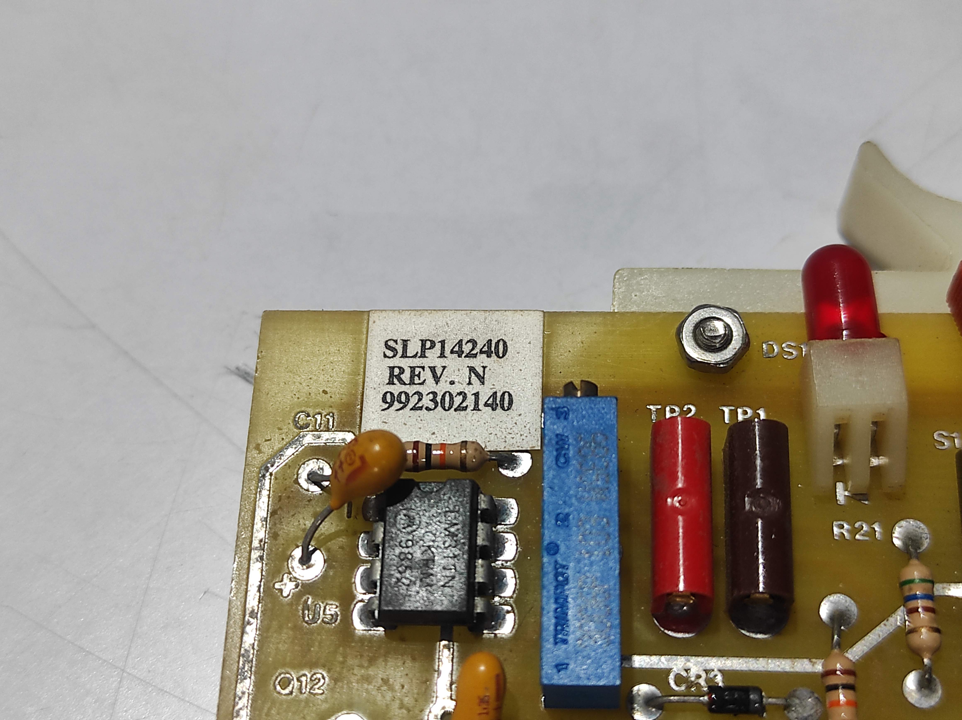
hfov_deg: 69.4
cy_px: 360
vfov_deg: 54.8
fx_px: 694
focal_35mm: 25
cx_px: 481
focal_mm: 5.43
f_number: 1.89
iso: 374
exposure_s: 1/50
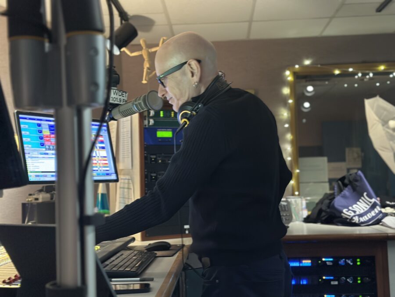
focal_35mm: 48
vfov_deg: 30.3
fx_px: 548
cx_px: 198
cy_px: 148
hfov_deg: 39.7
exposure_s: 1/30
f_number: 1.78
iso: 640
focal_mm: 6.86
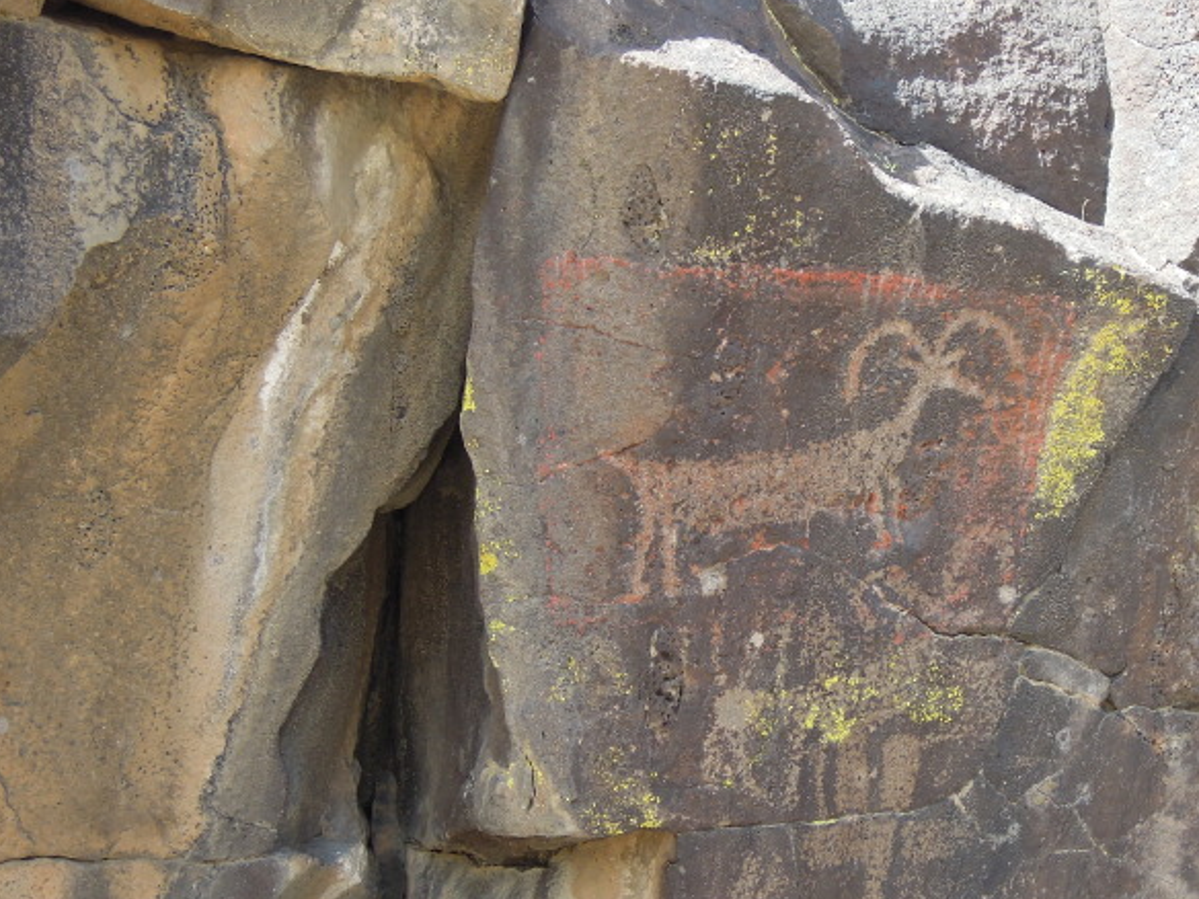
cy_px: 501
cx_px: 809
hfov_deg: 22.9
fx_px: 2944
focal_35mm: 85
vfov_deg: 17.4
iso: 160
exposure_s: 1/250
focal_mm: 11.1
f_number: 4.2
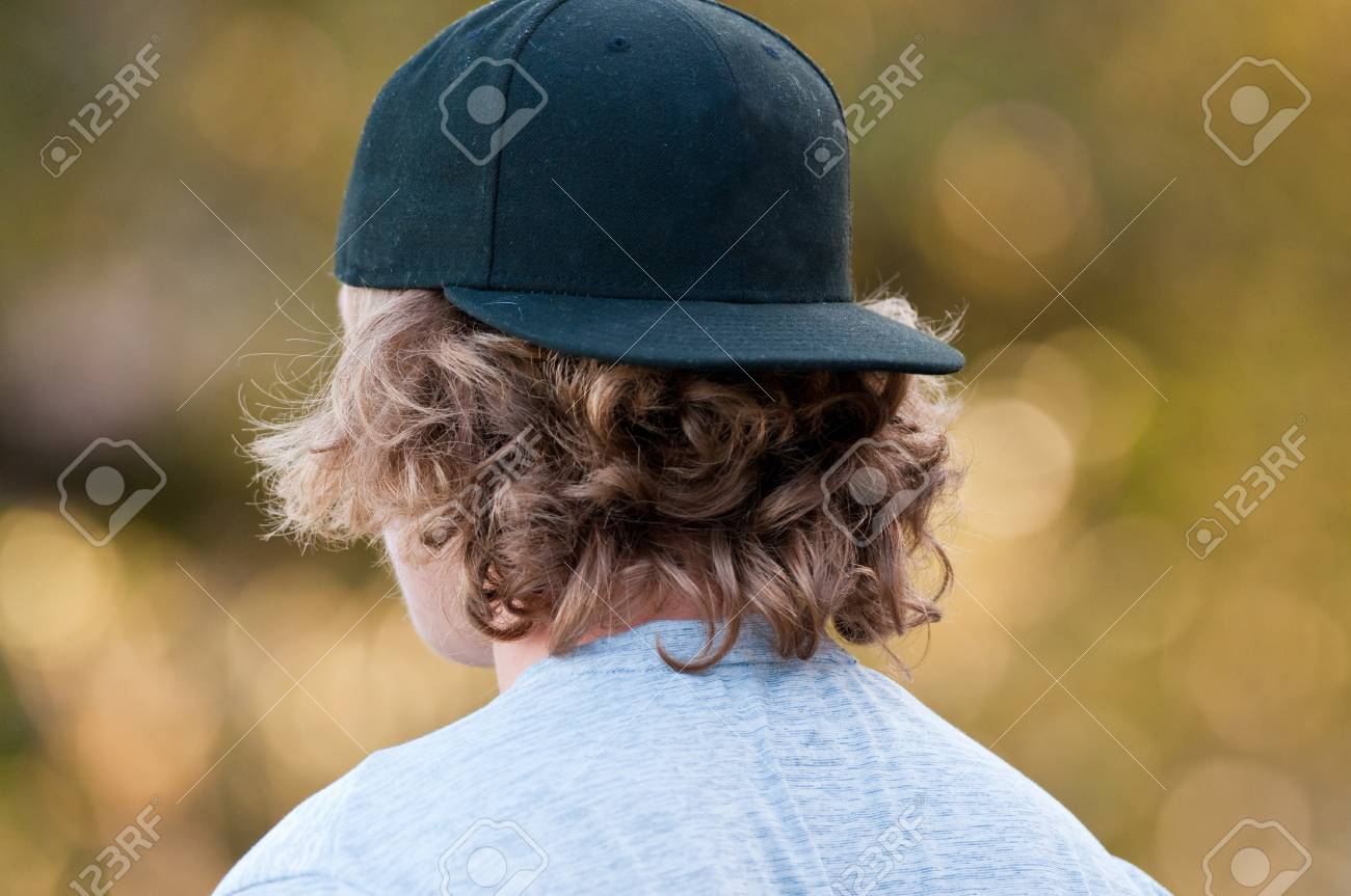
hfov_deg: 4.6
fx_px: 16864
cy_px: 448
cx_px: 676
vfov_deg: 3.0
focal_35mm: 450
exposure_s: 1/400
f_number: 4
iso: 800
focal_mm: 300
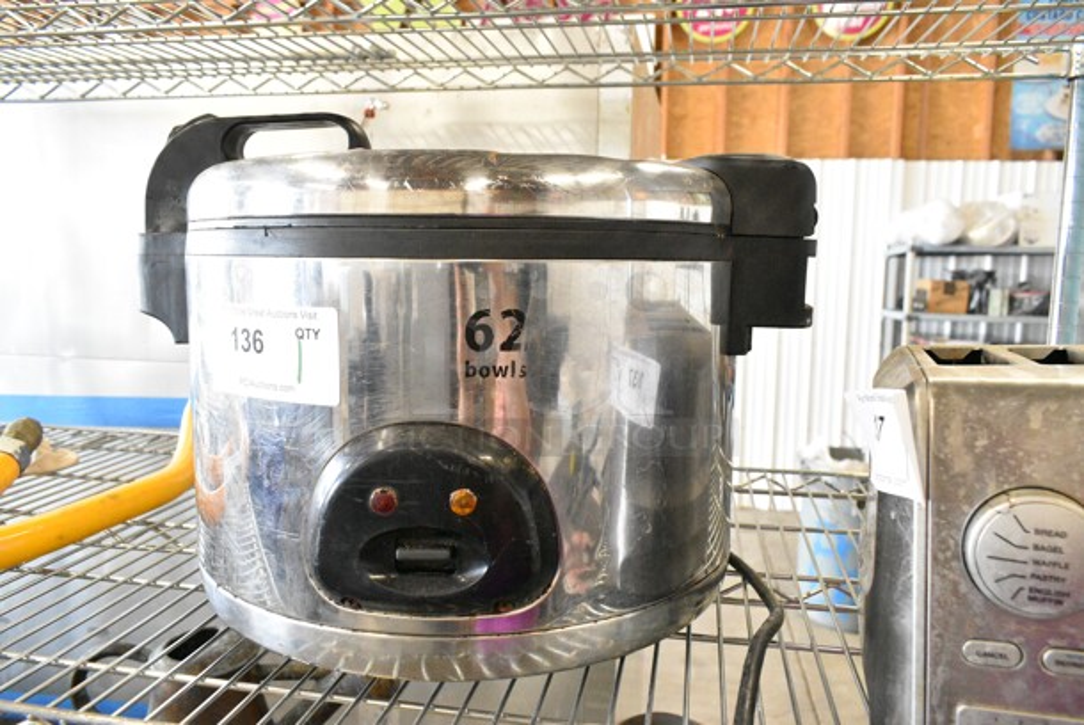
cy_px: 362
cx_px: 542
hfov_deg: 67.3
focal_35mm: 27
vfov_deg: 48.0
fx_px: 814
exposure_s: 1/125
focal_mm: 18
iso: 6400
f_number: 5.6
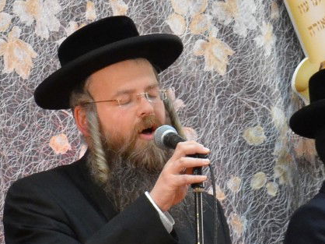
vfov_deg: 9.0
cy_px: 258
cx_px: 131
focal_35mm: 164
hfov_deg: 12.1
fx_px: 1539
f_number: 7.1
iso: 1600
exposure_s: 1/80
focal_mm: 44
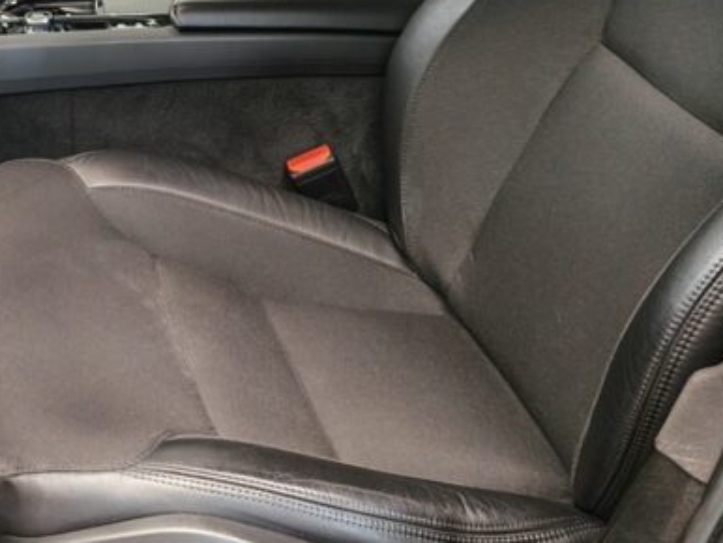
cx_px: -13
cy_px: 97
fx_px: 1275
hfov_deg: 29.4
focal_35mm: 61
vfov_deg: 23.6
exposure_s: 1/50
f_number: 1.6
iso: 200
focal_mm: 5.4
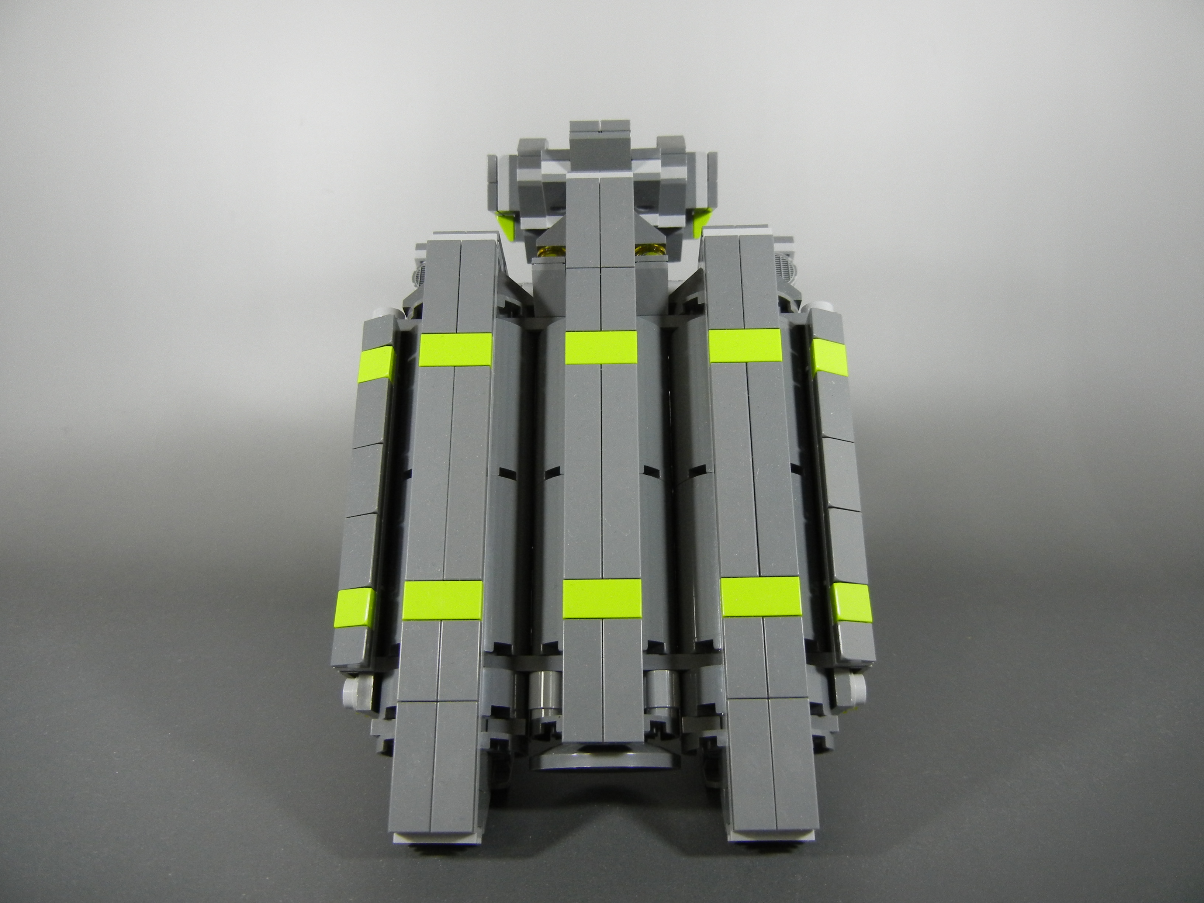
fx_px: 1043
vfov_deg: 46.8
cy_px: 452
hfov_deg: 60.0
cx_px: 602
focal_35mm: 30
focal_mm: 5.4
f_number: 3.5
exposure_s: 1/39.8
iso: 400
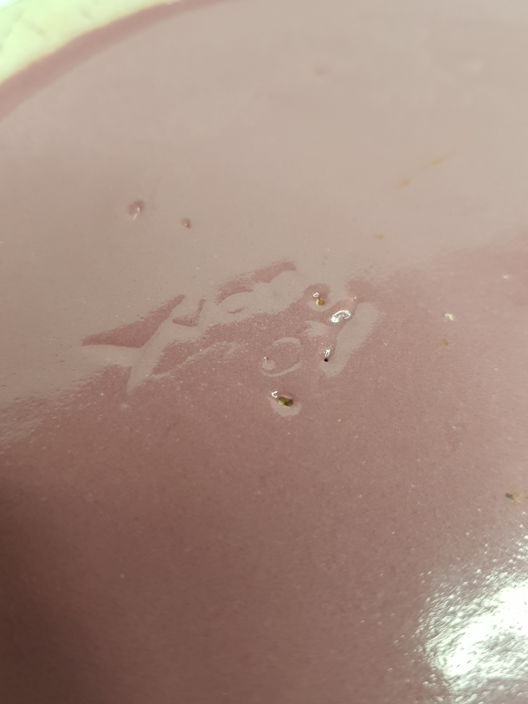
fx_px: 529
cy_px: 352
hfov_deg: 53.1
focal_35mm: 26
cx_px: 264
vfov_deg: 67.3
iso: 50
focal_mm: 4.2
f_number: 1.7
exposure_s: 1/50
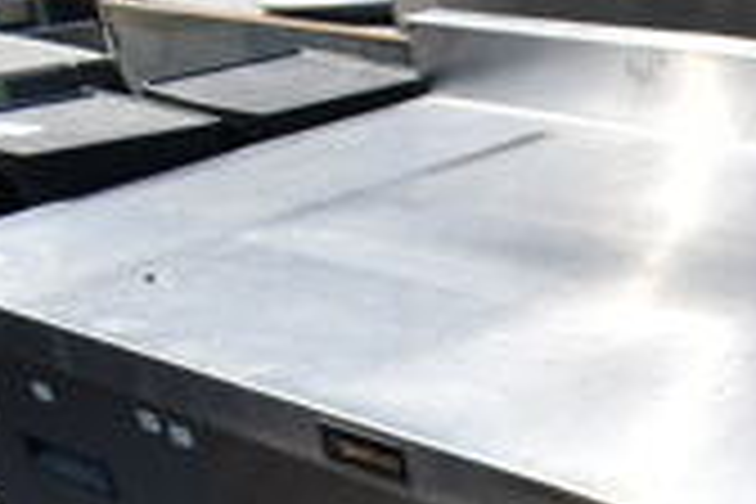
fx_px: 2058
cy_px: 850
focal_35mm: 98
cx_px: 1053
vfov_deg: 12.9
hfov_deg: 18.9
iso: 100
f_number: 8
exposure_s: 1/250
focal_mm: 18
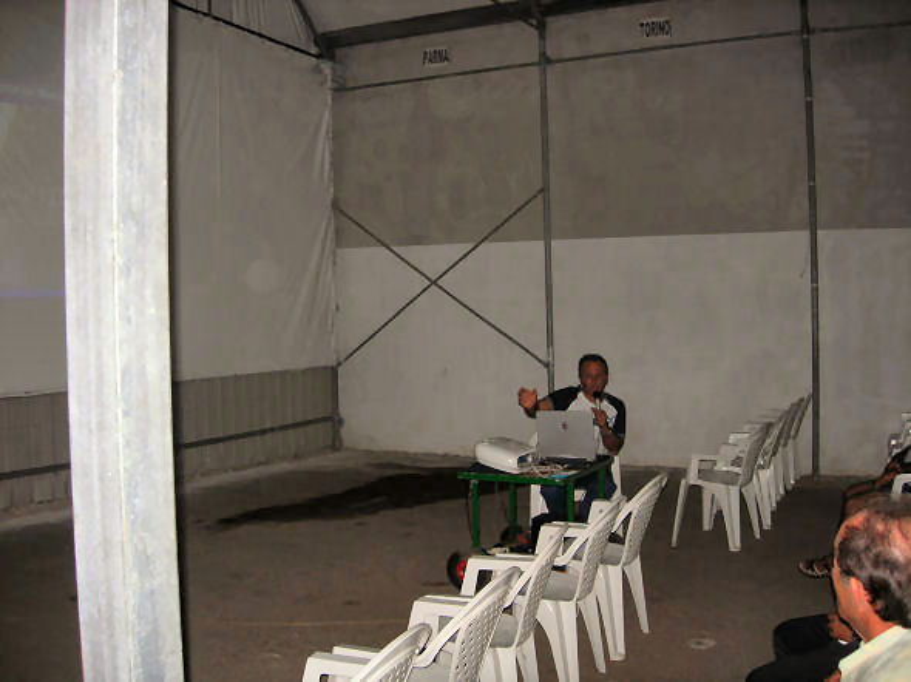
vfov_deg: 37.7
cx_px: 456
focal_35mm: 38
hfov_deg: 49.0
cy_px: 341
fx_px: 1000
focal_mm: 7.8
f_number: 2.8
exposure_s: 1/60.1
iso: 64
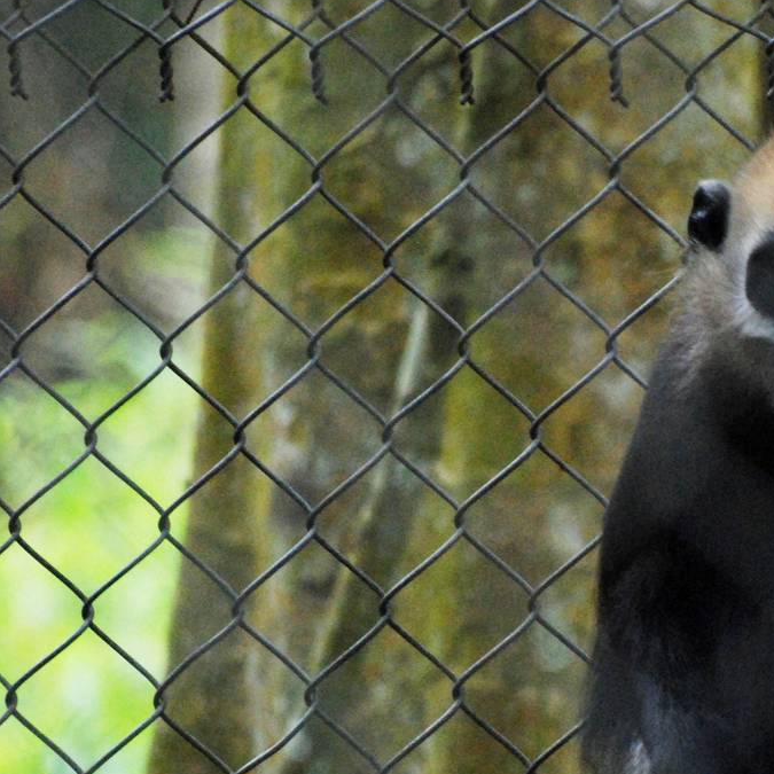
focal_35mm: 907
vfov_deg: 1.9
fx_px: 22944
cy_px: 506
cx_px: 659
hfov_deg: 1.9
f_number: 5.6
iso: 1600
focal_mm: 300
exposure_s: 1/160
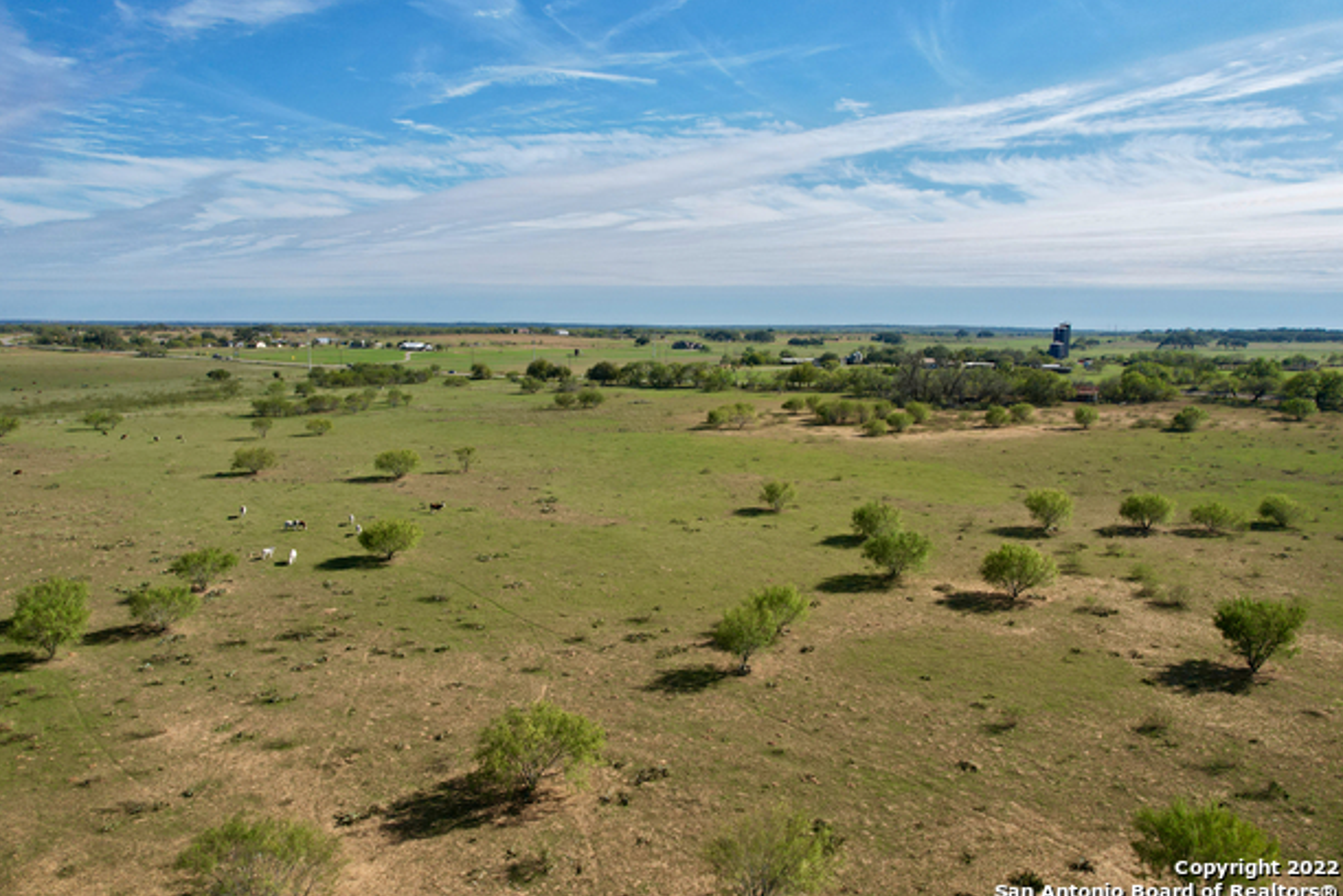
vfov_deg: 55.1
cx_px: 643
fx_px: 858
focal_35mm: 23
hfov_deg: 76.1
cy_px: 436
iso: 140
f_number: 2.8
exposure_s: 1/3200
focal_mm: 8.38
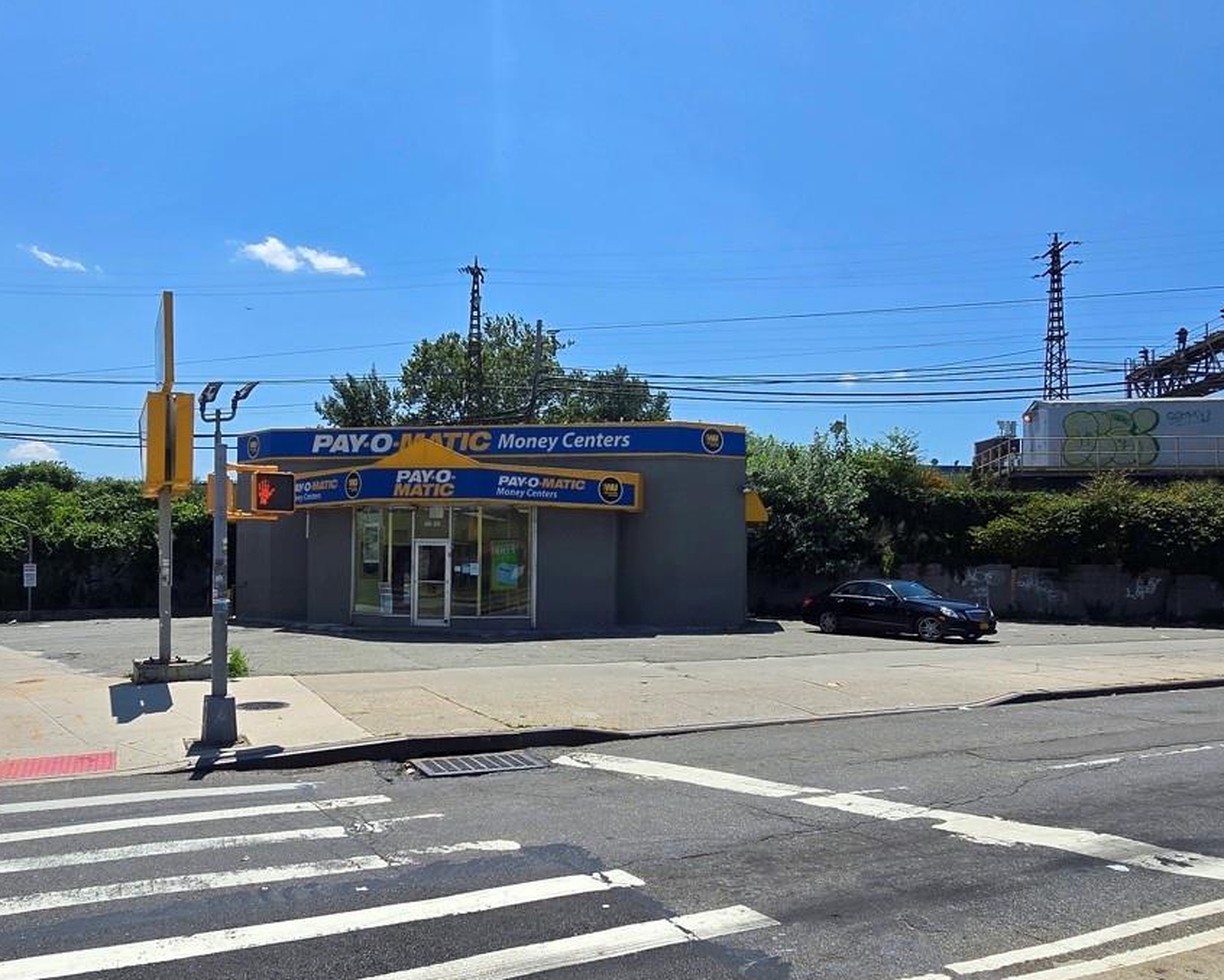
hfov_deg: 70.1
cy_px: 565
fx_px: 870
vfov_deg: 58.5
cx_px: 548
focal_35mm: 24
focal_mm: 2.2
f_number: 2.2
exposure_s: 1/3372
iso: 50
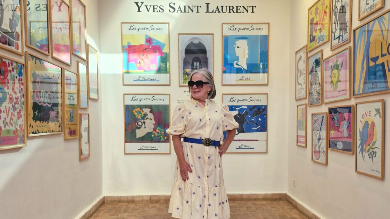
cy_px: 114
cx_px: 198
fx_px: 269
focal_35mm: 26
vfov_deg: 44.4
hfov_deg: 71.9
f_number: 1.8
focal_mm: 5.54
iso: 80
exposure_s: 1/182
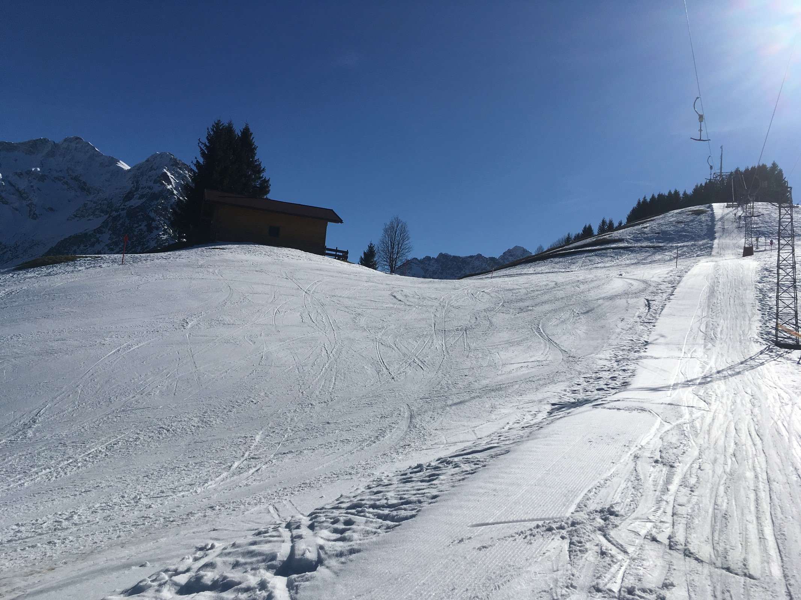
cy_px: 300
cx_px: 400
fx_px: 671
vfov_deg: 48.2
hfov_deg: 61.7
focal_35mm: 29
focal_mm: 4.15
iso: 25
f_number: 2.2
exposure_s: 1/6993
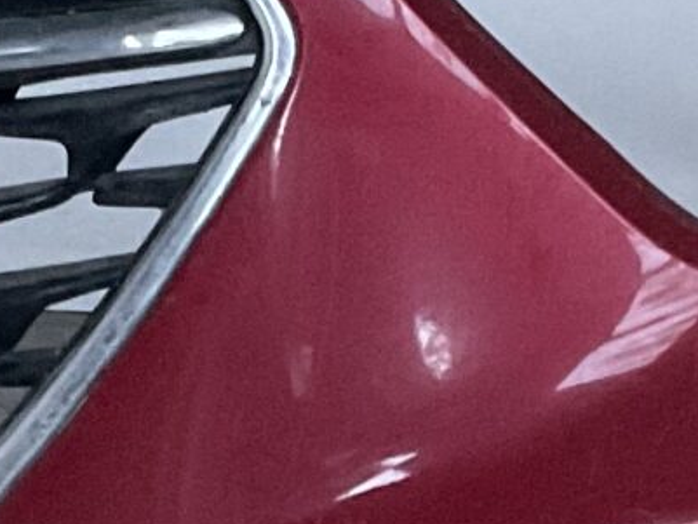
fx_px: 3731
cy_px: 783
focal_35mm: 185
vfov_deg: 7.9
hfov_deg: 10.7
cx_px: 479
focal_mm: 3
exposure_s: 1/25
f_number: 1.8
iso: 500
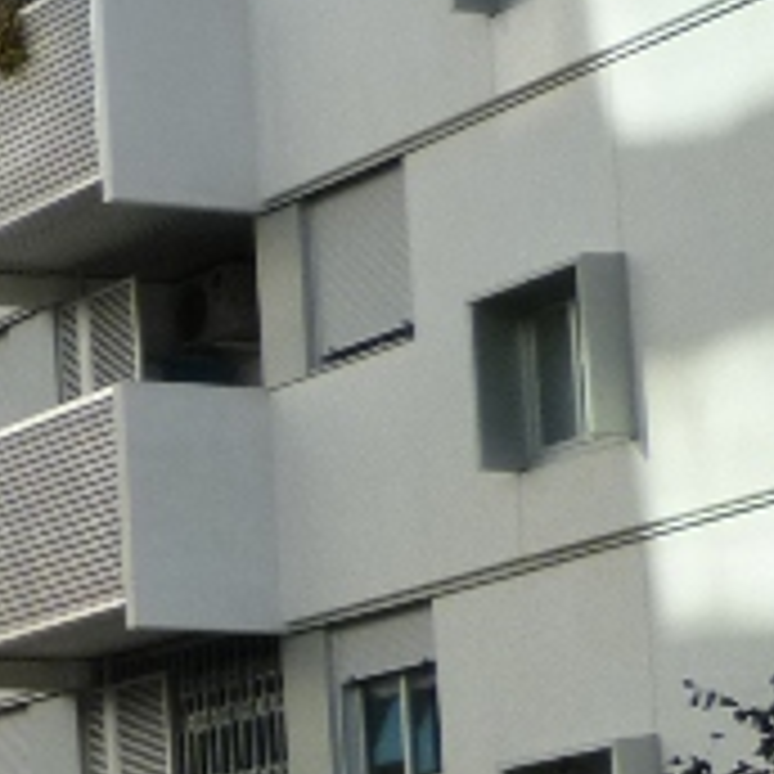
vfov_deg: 11.6
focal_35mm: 149
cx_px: -891
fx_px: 3769
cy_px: 821
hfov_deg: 10.5
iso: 125
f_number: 3.3
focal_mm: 5.2
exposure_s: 1/500
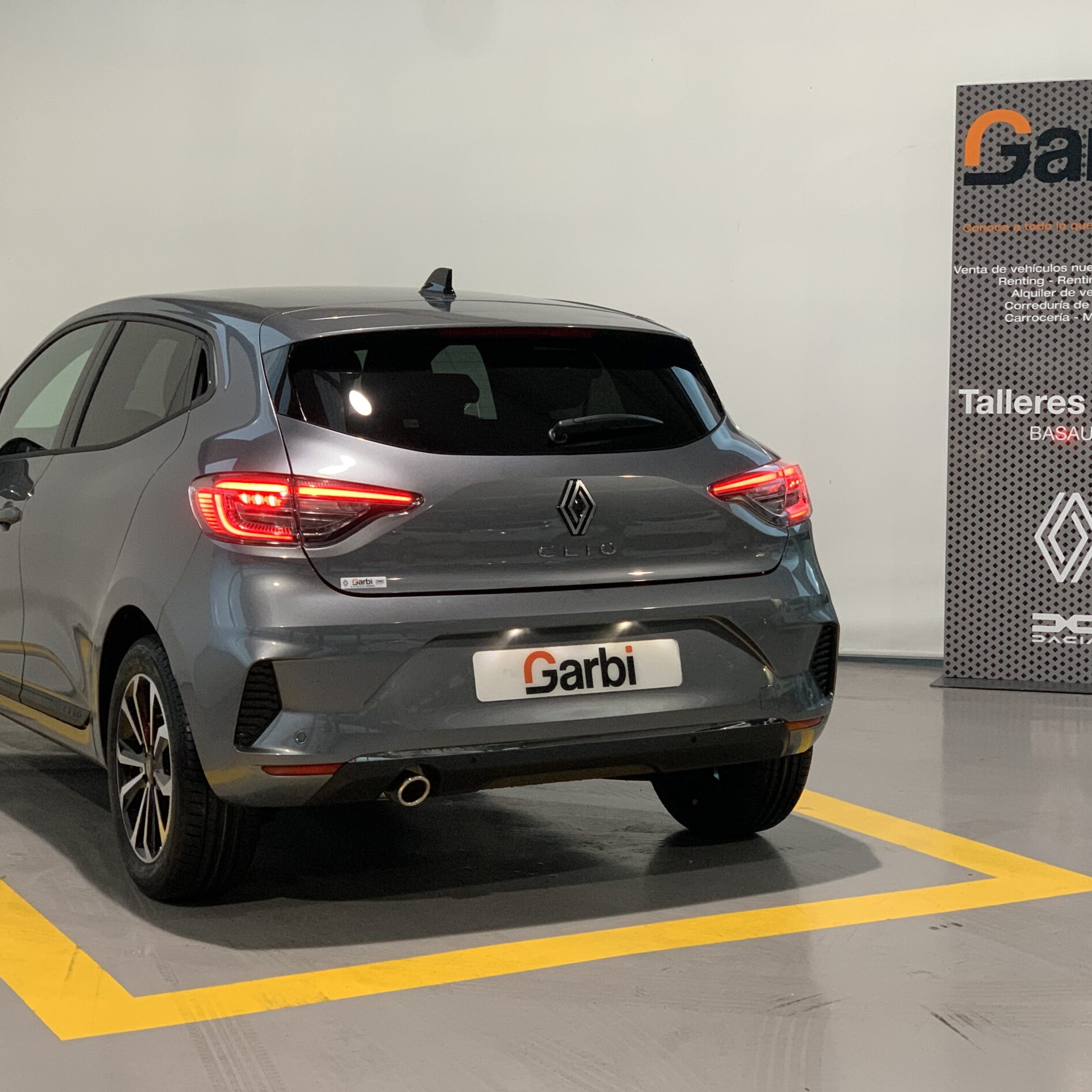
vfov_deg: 27.7
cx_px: 534
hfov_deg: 27.7
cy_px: 550
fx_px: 2213
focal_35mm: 62
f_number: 2.4
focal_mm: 6
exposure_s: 1/55
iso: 250
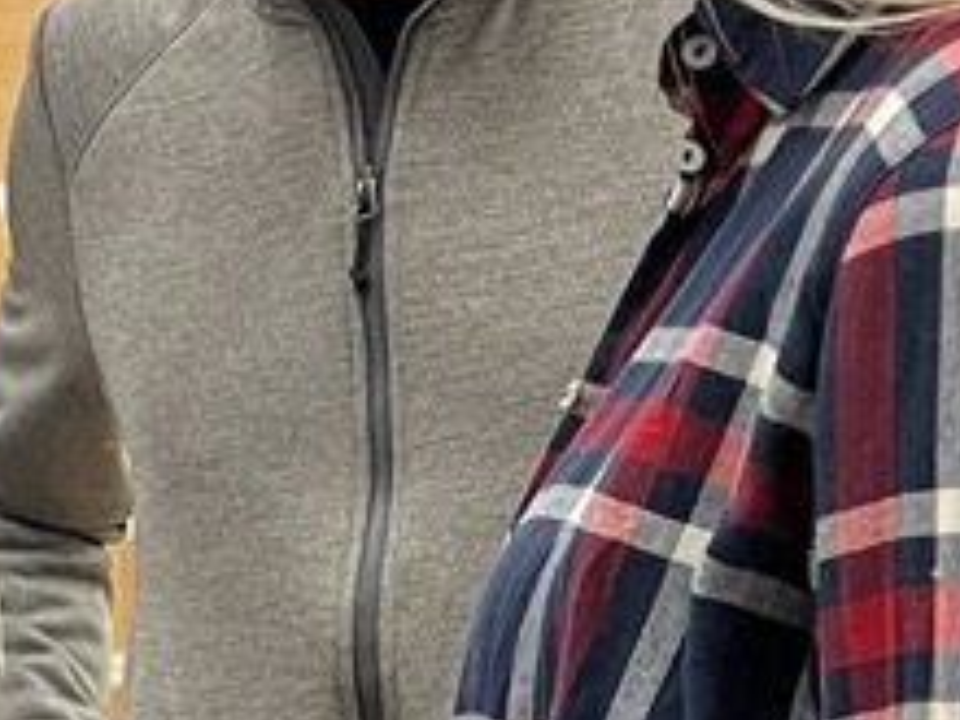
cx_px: -458
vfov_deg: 9.7
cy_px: 816
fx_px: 4188
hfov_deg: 12.5
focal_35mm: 151
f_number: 1.5
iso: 160
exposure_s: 1/50
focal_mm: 5.7
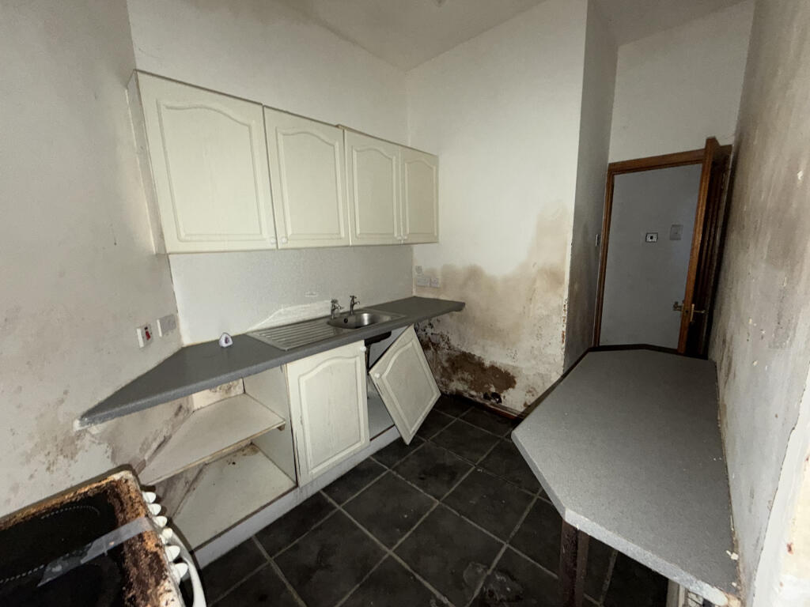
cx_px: 405
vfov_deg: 85.7
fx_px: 328
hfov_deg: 102.1
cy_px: 304
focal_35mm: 14
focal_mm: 2.22
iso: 200
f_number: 2.2
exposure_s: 1/16
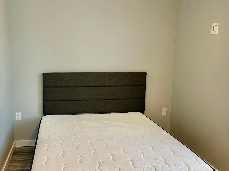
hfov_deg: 46.7
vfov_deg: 36.0
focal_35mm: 40
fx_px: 265
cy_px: 88
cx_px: 102
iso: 200
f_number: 1.78
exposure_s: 1/154
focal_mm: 6.76
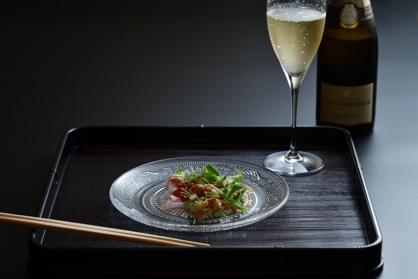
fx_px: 958
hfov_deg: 24.6
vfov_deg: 16.6
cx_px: 209
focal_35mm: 82
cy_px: 140
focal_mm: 55
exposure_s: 1/250
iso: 100
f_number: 6.3
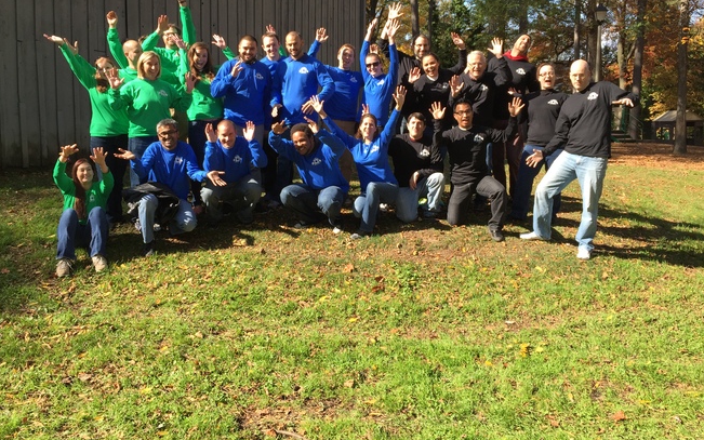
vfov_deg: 37.1
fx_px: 652
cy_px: 175
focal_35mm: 34
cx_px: 354
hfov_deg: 56.7
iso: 32
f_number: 2.2
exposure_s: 1/628
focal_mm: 4.15
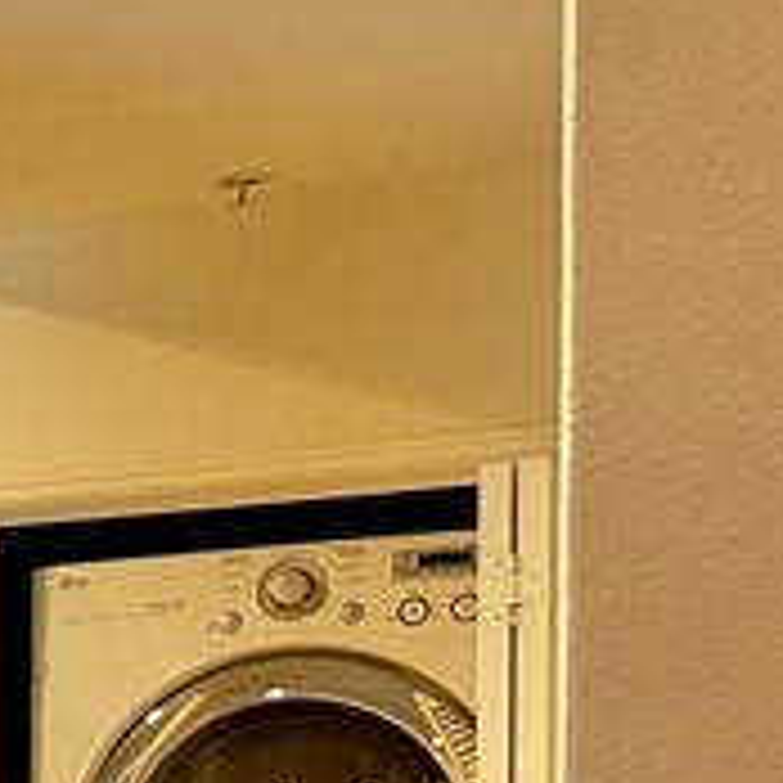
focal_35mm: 125
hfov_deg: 10.8
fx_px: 3199
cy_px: 1130
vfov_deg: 13.3
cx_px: -1350
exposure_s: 1/60
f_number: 1.78
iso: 200
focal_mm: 6.86
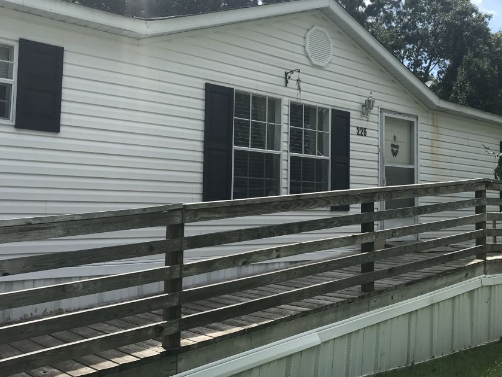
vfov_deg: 35.9
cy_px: 174
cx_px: 305
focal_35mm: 40
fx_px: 580
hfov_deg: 46.5
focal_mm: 3.99
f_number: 1.8
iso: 20
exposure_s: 1/1473
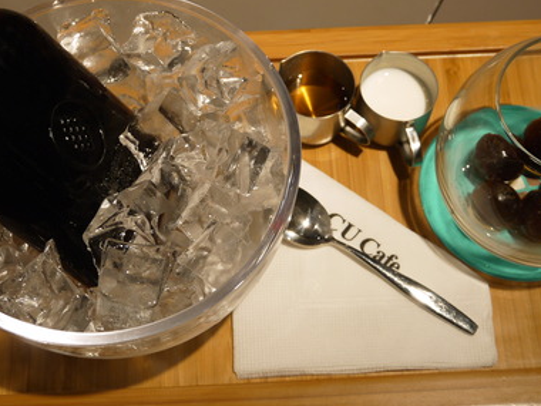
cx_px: 259
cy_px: 202
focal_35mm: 60
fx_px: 938
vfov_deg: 24.4
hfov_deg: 32.2
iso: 160
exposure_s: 1/80
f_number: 4.3
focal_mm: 19
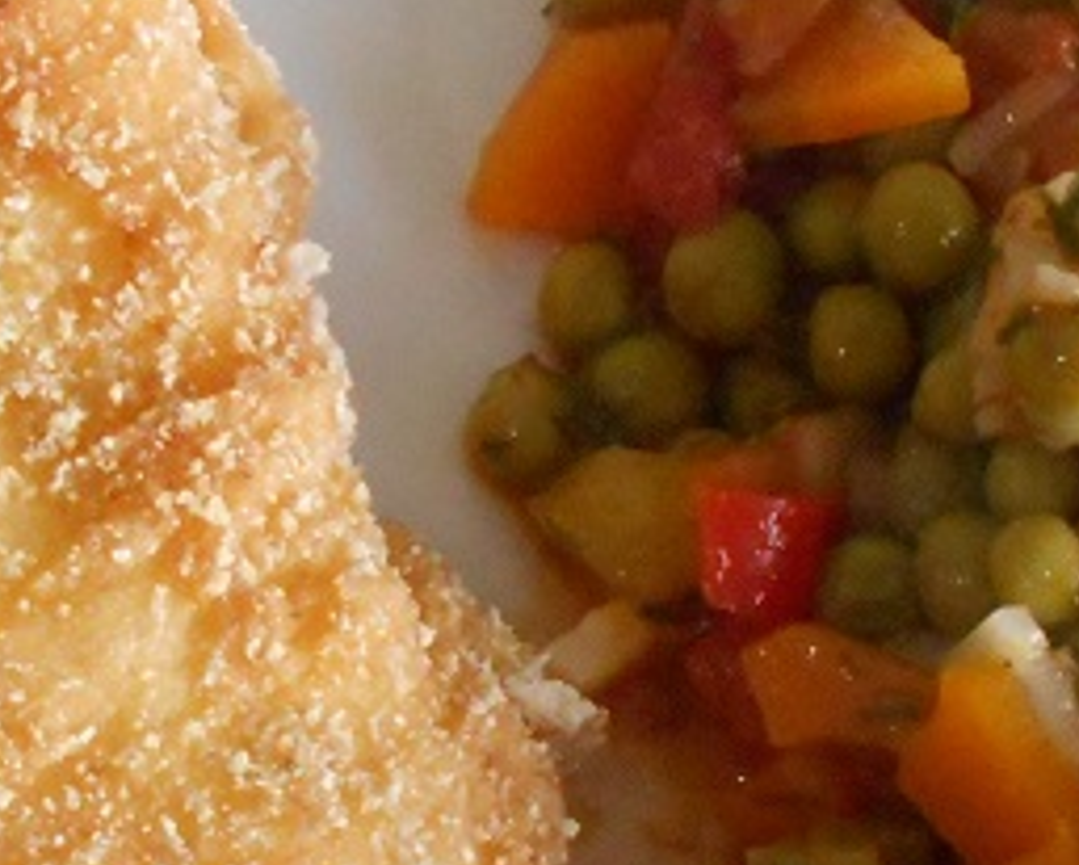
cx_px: 516
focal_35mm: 101
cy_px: 987
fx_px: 3228
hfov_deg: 19.0
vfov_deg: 14.8
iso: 800
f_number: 3.2
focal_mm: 4.6
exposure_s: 1/60
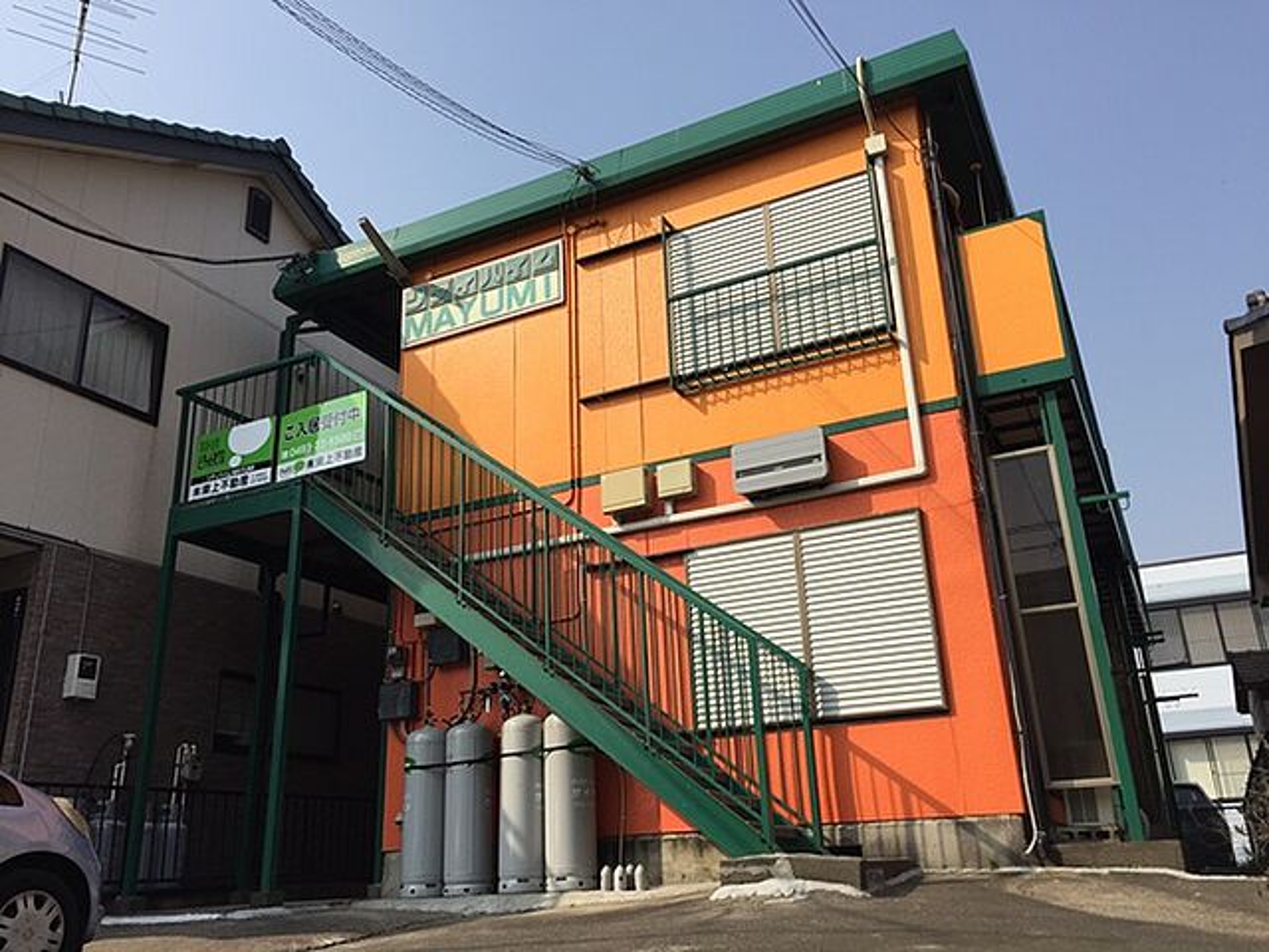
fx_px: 1063
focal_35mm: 29
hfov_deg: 61.7
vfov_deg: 48.2
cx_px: 634
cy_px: 476
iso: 32
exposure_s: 1/1980
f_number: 2.2
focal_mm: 4.15
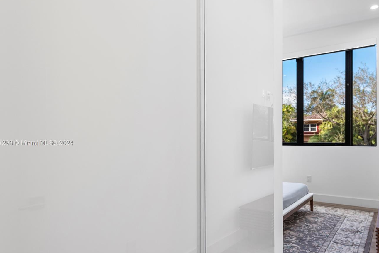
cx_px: 214
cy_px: 143
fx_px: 274
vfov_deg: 49.4
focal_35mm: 26
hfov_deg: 69.1
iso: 320
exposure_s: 1/20
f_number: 8
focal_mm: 21
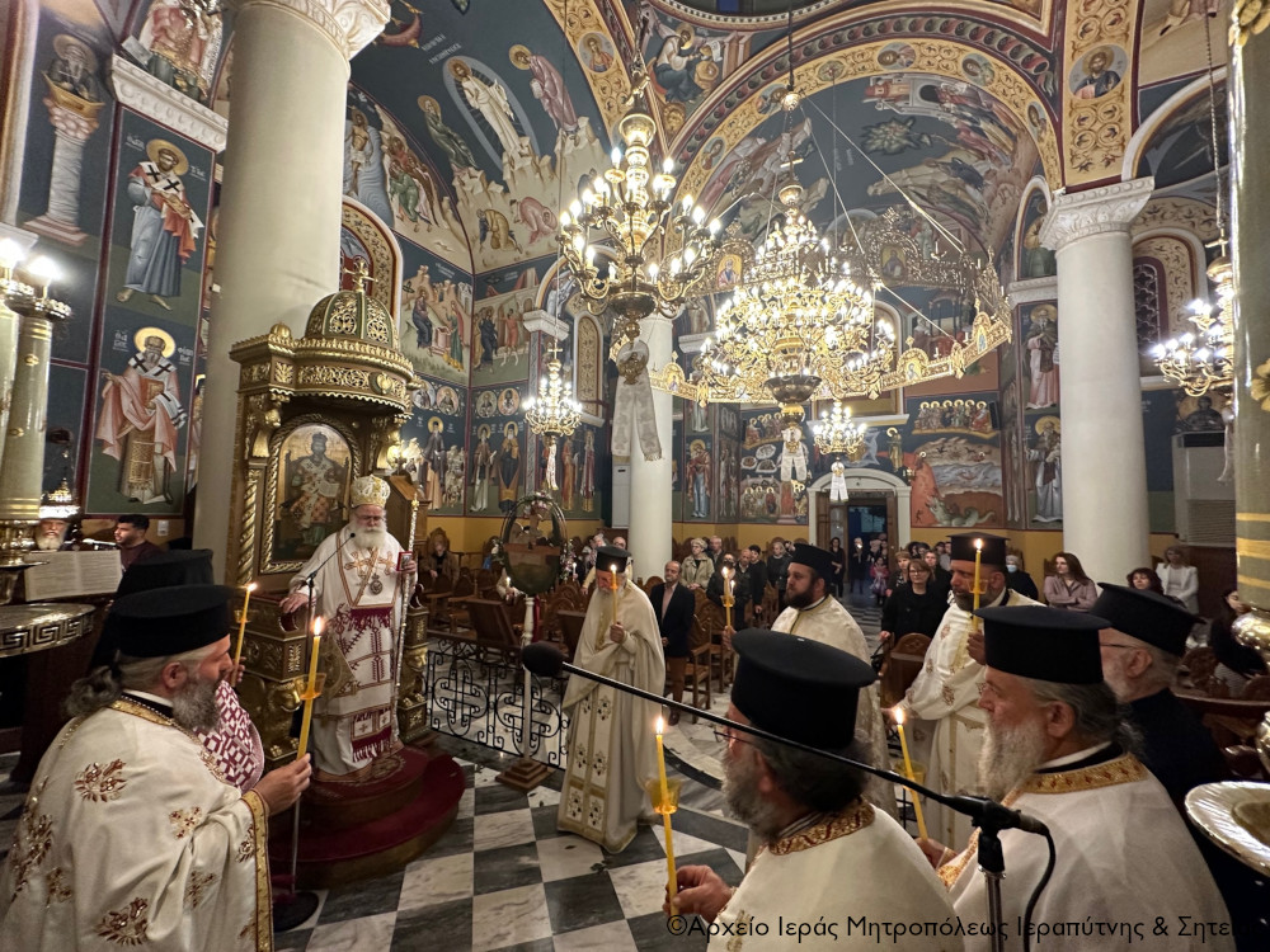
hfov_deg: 102.1
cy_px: 476
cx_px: 635
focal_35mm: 14
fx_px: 514
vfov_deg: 85.7
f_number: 2.2
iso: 320
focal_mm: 2.22
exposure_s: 1/50
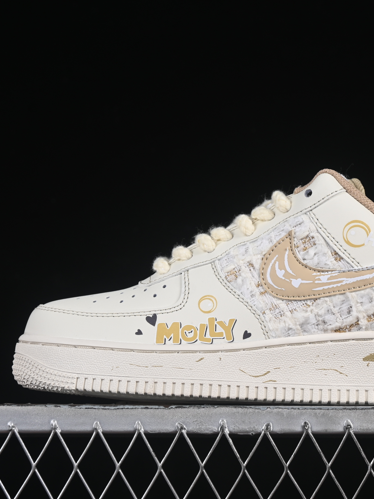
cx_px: 274
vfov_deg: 18.0
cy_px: 249
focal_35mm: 109
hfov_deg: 13.5
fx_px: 1571
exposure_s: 1/80
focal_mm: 50
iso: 160
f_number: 8
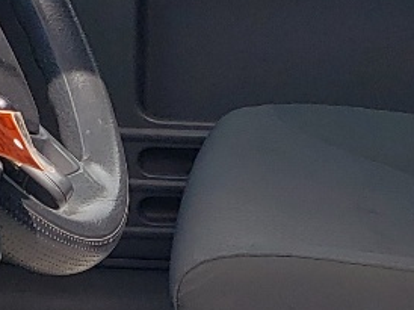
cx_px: 249
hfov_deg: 13.0
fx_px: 1816
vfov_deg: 9.7
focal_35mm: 152
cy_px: 319
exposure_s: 1/1429
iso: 50
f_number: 1.5
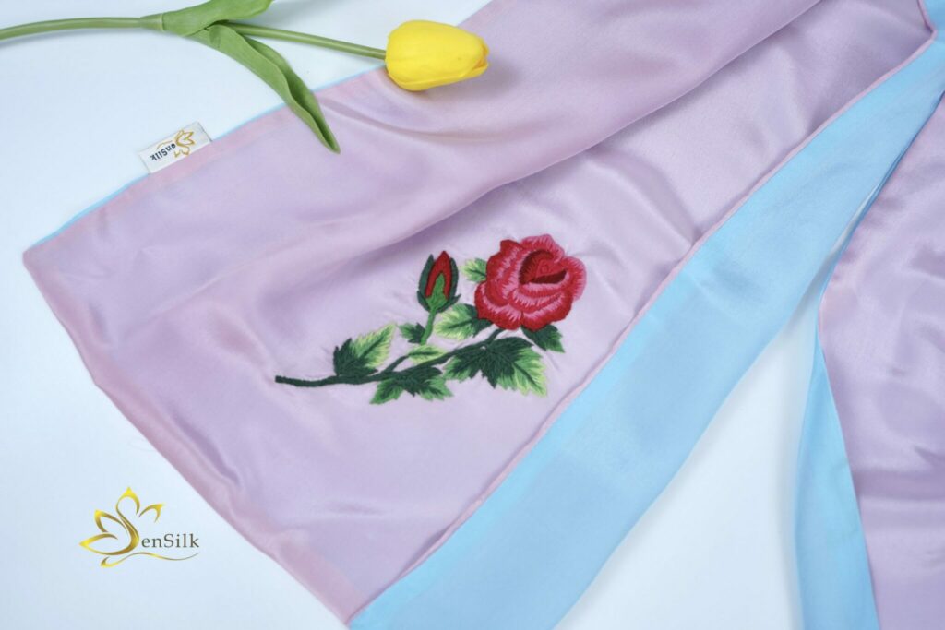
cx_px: 472
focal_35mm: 34
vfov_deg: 38.9
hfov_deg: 55.8
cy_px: 315
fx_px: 893
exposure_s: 1/400
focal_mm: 34
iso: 400
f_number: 4.5
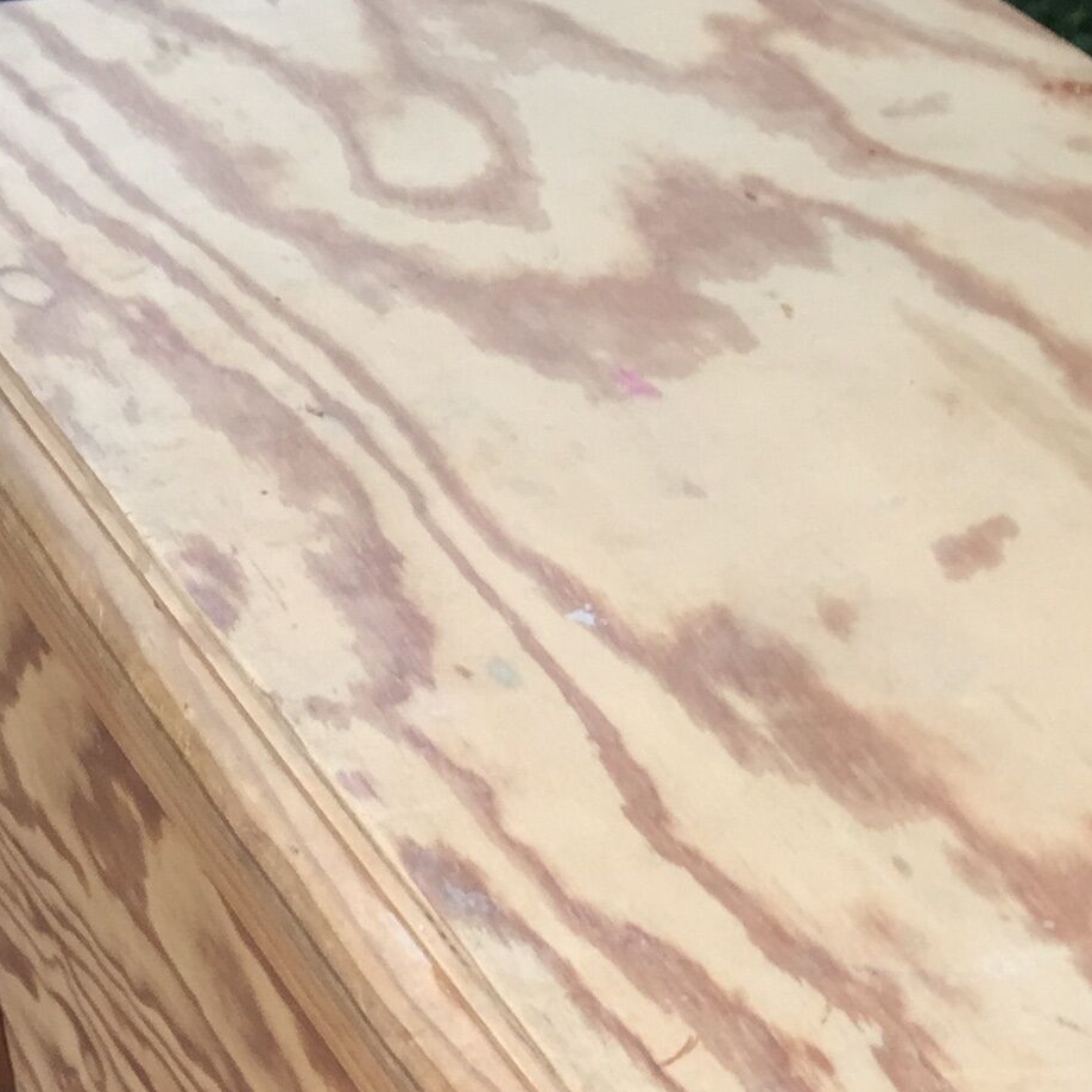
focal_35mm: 91
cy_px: 1623
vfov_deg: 17.3
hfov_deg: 18.7
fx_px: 3248
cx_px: 1028
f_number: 2.2
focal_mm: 4.15
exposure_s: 1/120
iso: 32
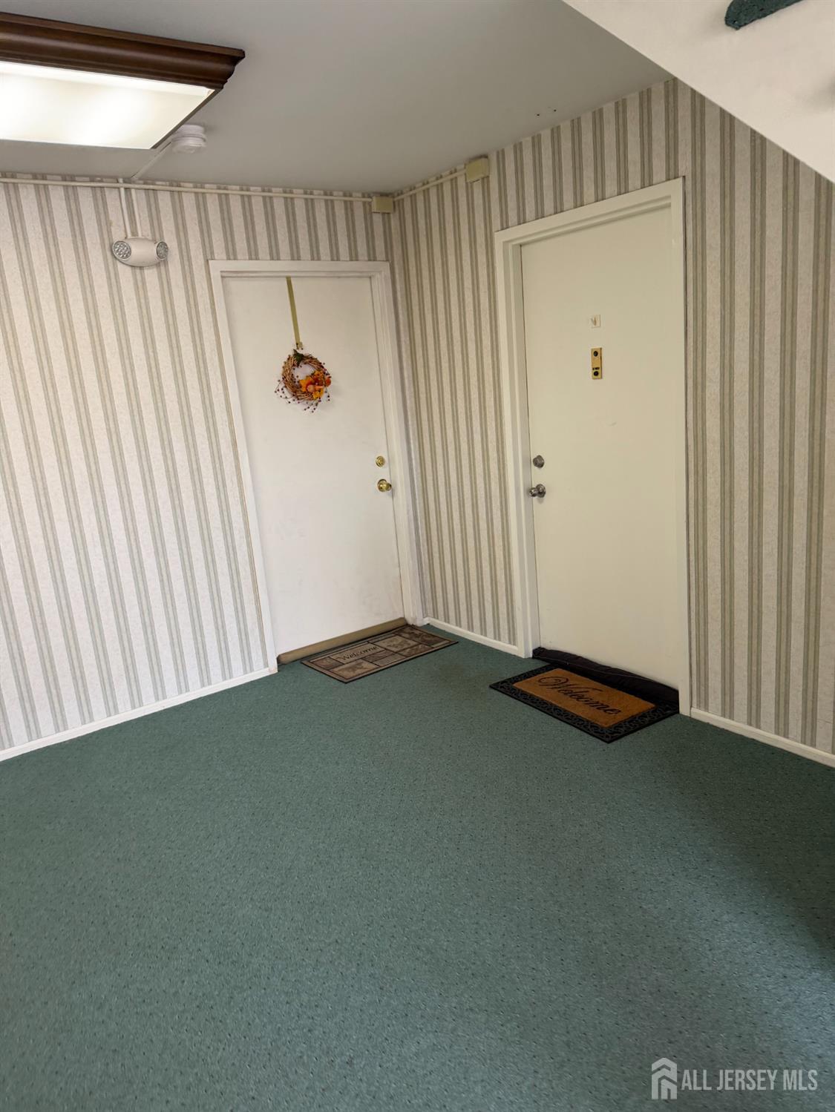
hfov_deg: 56.8
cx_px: 418
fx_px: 772
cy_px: 556
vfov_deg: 71.6
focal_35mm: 24
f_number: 1.78
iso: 200
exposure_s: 1/97
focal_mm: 6.76
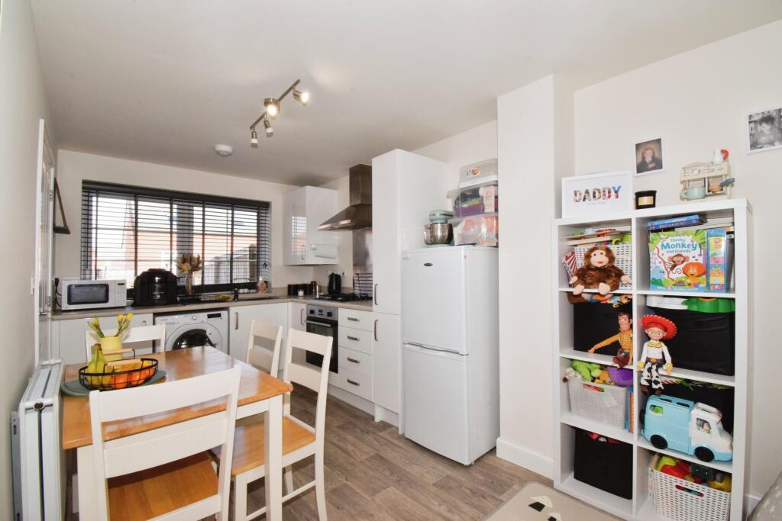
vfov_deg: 77.3
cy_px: 260
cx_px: 391
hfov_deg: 100.4
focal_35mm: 15
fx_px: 326
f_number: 20
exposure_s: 1/60
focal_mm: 10
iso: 1000
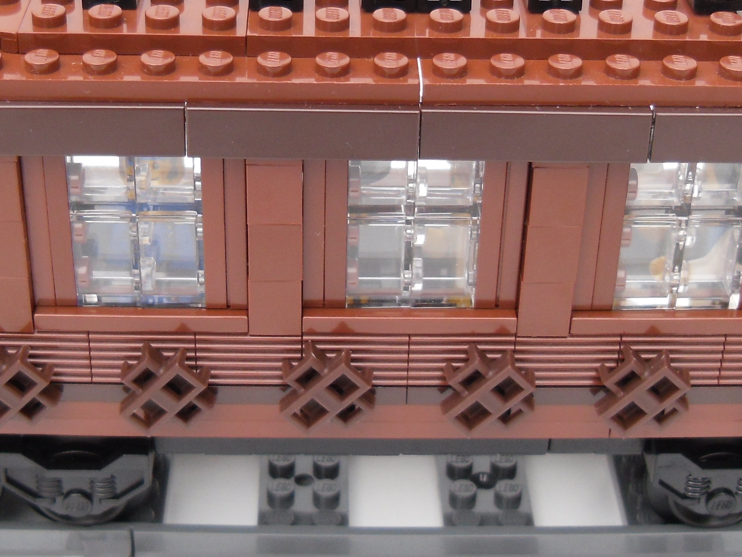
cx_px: 324
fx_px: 1565
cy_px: 230
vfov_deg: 20.1
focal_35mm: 73
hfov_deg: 26.7
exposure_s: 1/86
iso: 100
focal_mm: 6
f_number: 2.8
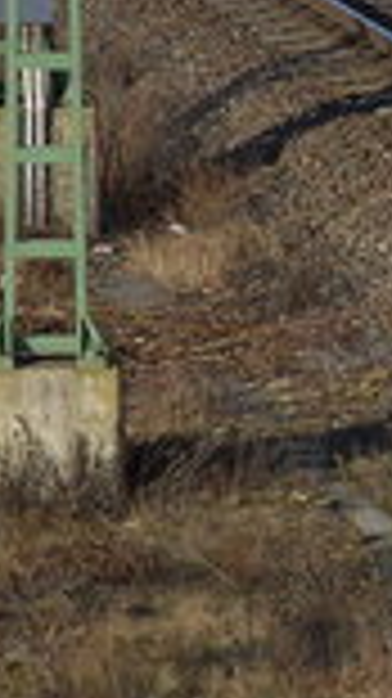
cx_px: 1464
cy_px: 516
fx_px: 12365
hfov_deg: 1.8
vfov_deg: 3.2
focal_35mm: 668
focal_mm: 55
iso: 400
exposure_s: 1/1250
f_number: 5.6
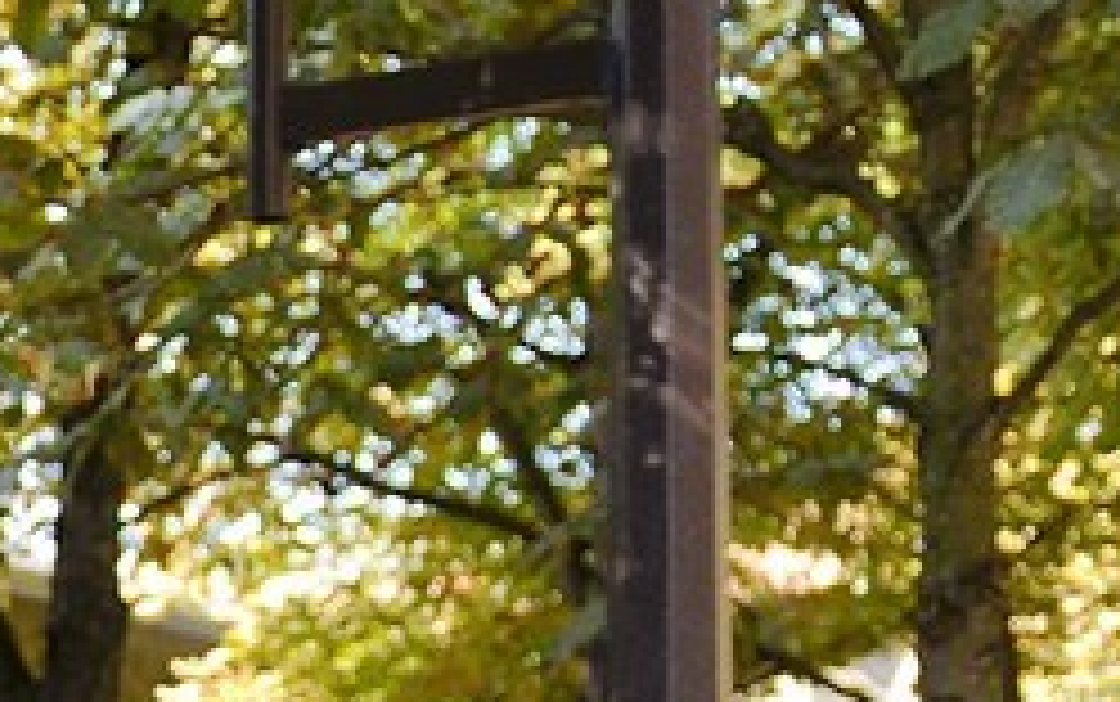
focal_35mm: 170
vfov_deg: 7.1
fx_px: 5193
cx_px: -1475
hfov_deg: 10.7
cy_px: 1868
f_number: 3.2
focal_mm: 26
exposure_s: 1/160
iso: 200
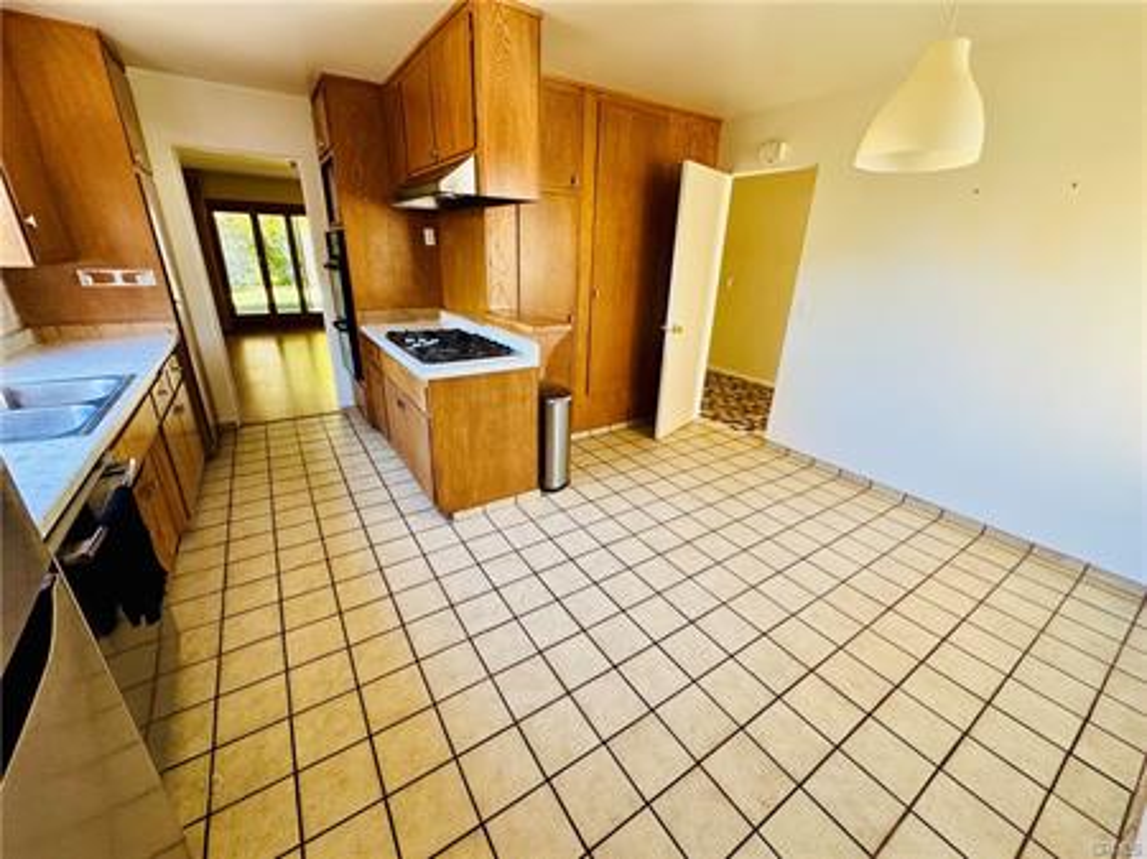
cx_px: 574
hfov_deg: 102.1
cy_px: 430
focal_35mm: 14
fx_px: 464
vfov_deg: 85.6
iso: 250
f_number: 2.2
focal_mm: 2.22
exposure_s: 1/99
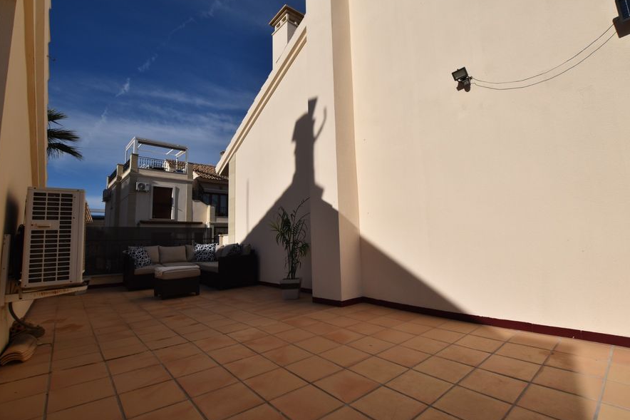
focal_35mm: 16
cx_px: 317
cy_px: 201
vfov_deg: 73.7
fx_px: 280
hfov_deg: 96.7
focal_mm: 10
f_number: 10
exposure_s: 1/1000
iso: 200
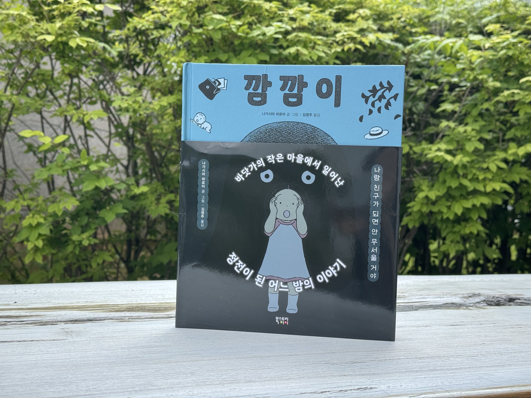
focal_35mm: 48
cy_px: 199
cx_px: 266
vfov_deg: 30.3
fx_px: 736
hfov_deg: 39.7
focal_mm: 6.76
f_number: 1.78
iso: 64
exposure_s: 1/1094
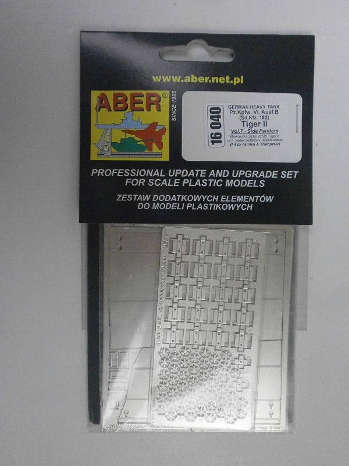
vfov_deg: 56.8
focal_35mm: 32
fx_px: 430
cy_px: 233
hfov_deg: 44.2
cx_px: 174
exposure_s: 1/160
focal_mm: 5.8
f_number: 3.1
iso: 800
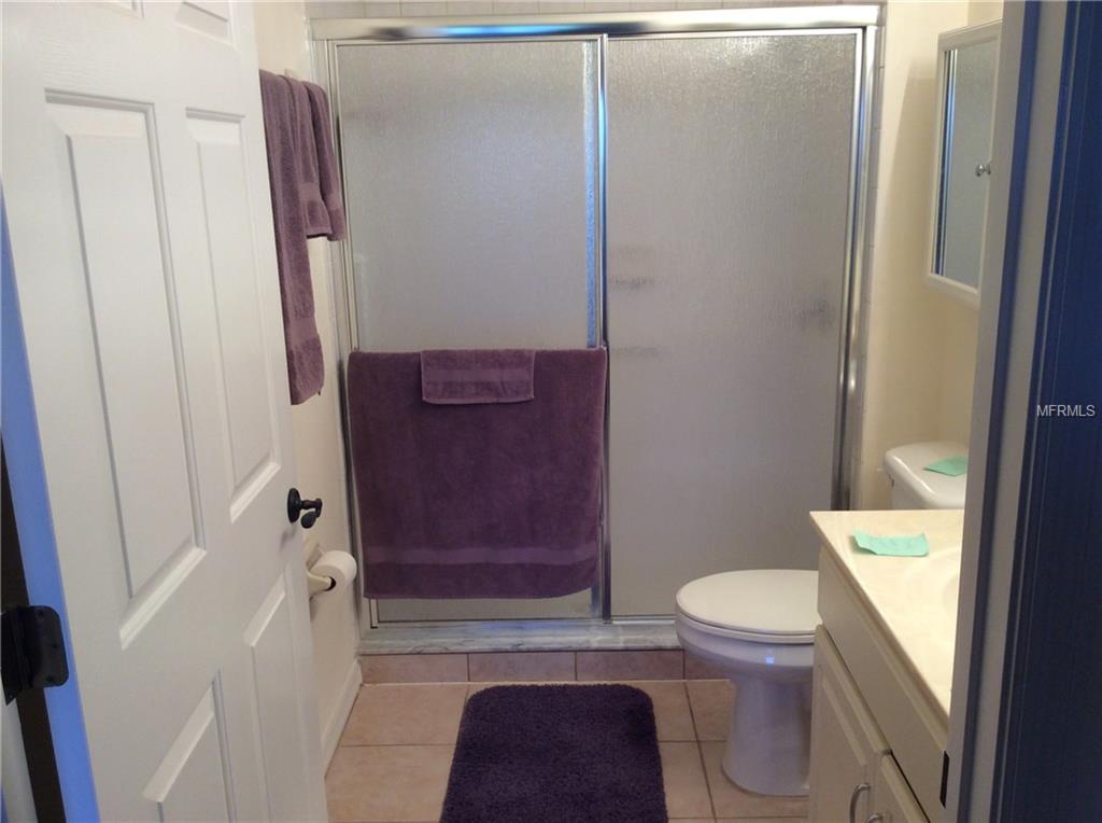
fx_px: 1017
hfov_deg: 56.9
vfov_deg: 44.0
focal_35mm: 32
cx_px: 551
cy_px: 412
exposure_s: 1/40
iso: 40
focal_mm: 3.3
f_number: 2.4
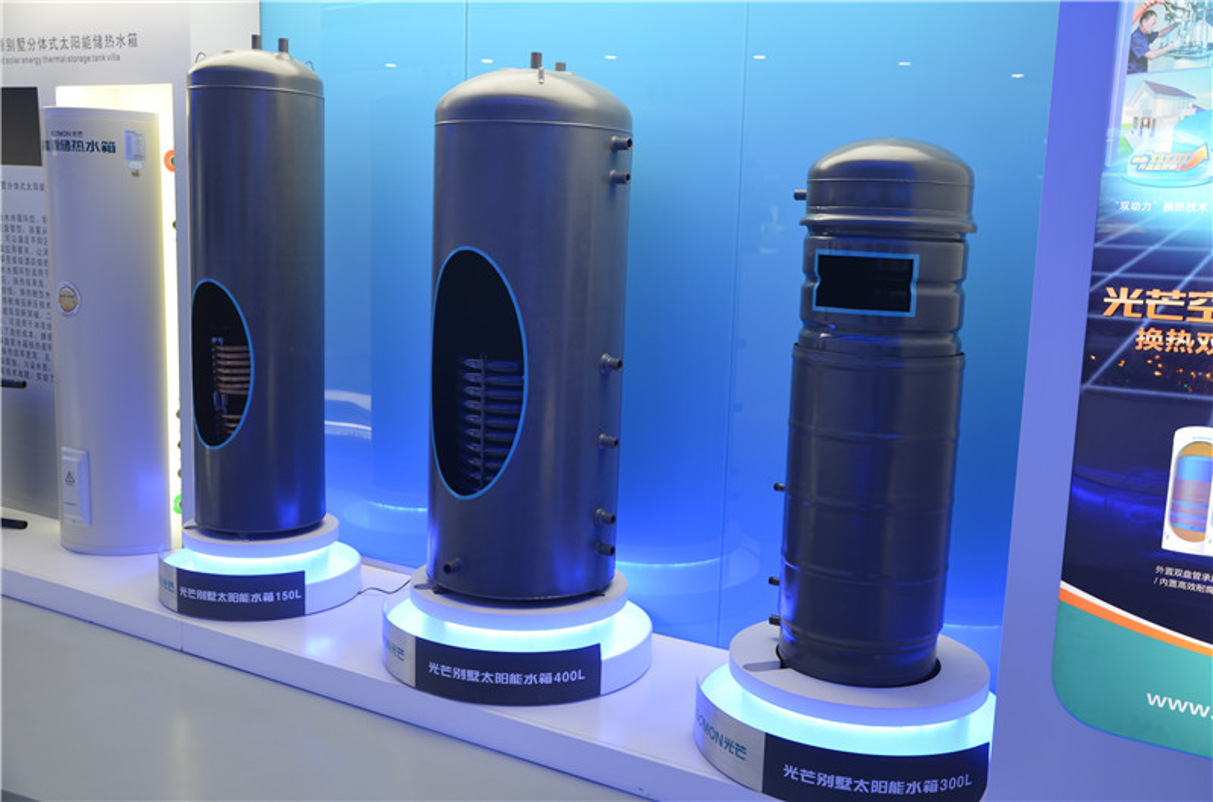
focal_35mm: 36
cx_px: 606
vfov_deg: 36.7
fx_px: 1210
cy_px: 401
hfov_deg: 53.2
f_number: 3.8
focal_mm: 24
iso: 250
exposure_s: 1/20
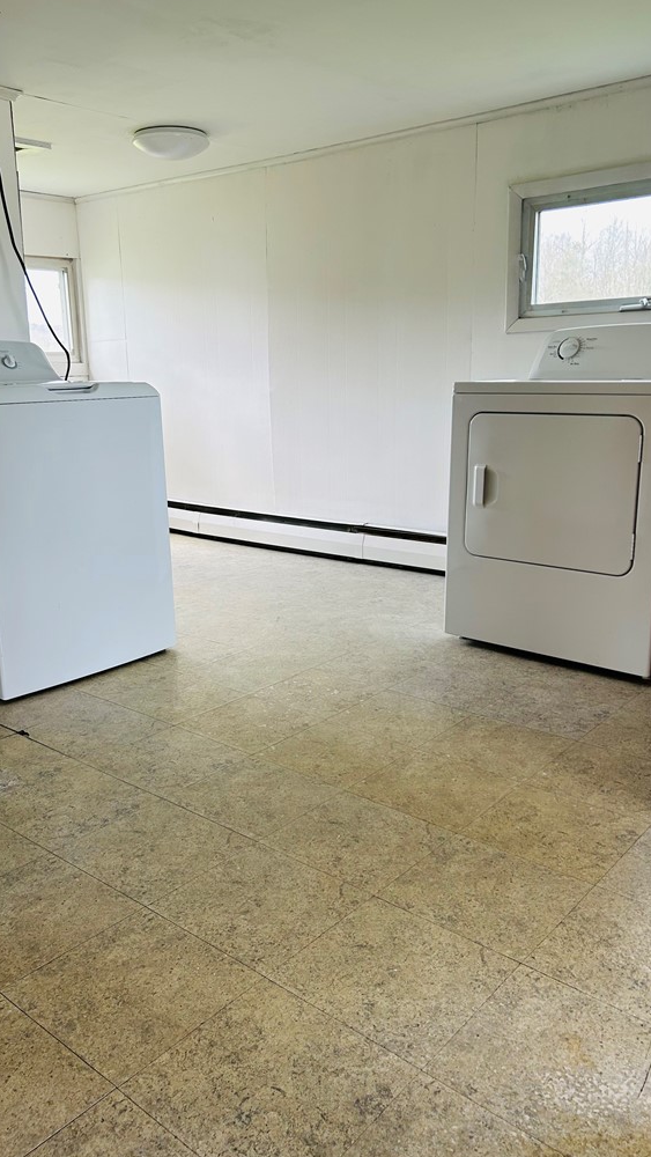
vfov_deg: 66.1
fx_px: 889
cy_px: 574
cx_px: 284
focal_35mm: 29
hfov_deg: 40.1
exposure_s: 1/121
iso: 80
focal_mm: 5.7
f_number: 1.5
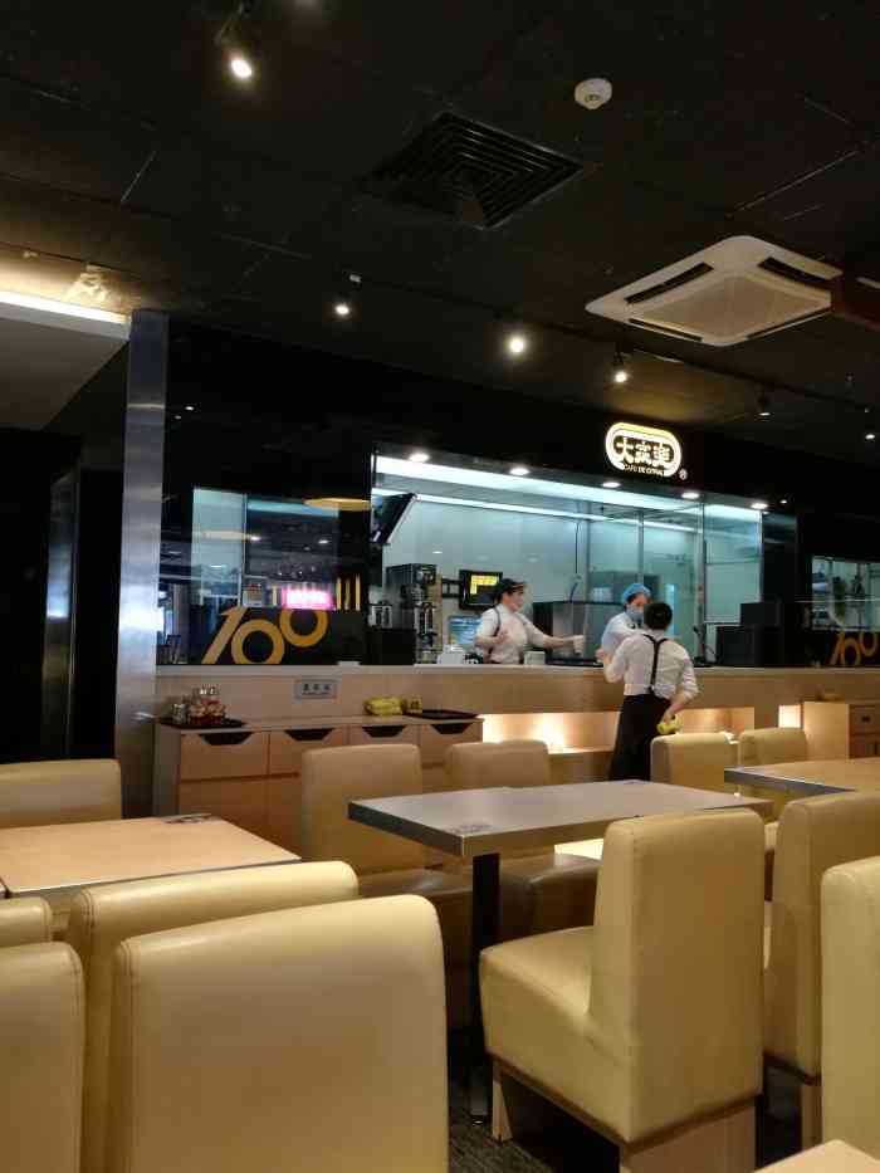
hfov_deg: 51.4
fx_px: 915
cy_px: 586
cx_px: 440
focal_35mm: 27
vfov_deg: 65.3
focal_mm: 4.5
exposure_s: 1/33.3
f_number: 2.2
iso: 400
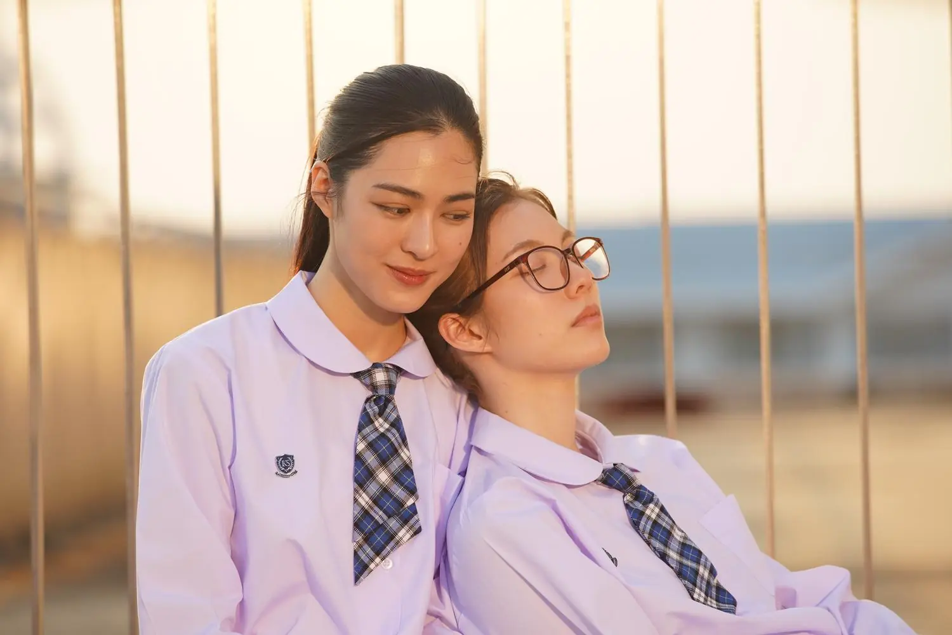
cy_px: 318
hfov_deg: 10.3
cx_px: 476
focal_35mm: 200
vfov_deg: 6.9
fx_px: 5288
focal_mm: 200
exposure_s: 1/400
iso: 250
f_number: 4.5
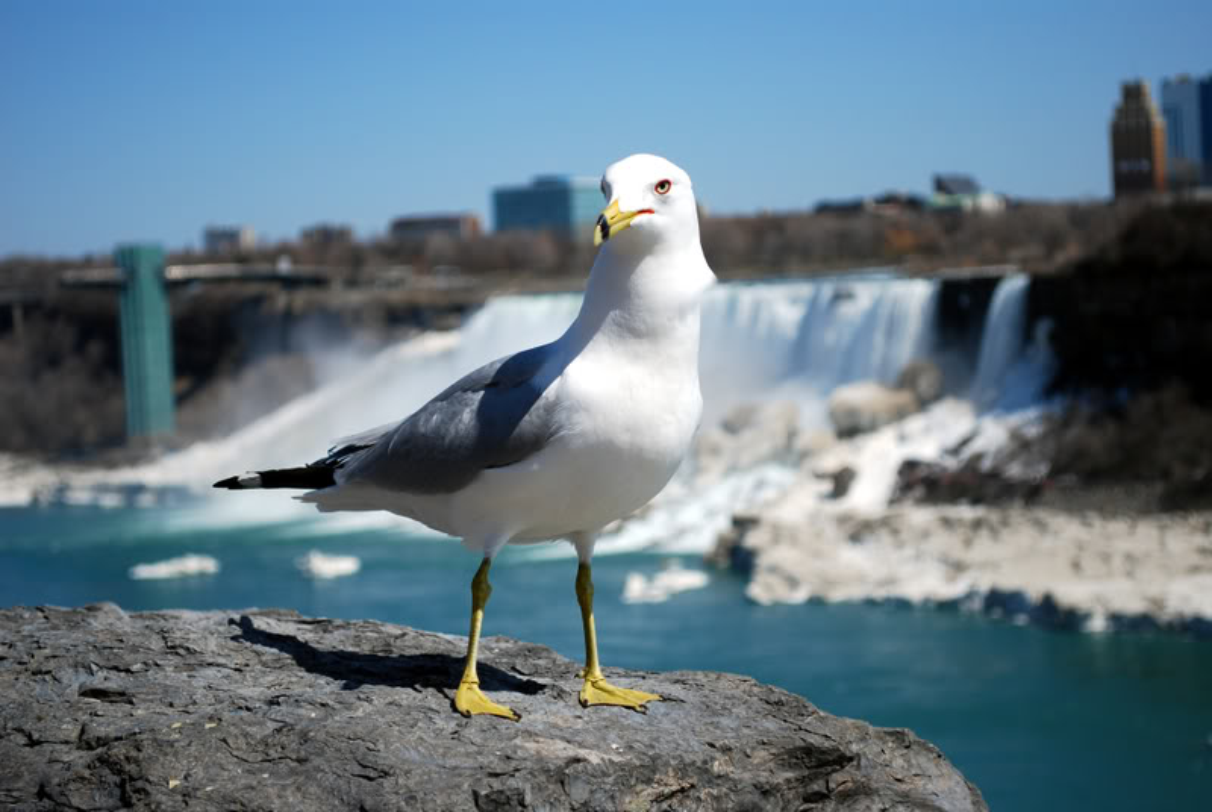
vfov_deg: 16.6
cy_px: 406
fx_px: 2782
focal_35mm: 82
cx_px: 606
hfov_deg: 24.6
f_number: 5.6
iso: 140
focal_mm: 55
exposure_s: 1/1000
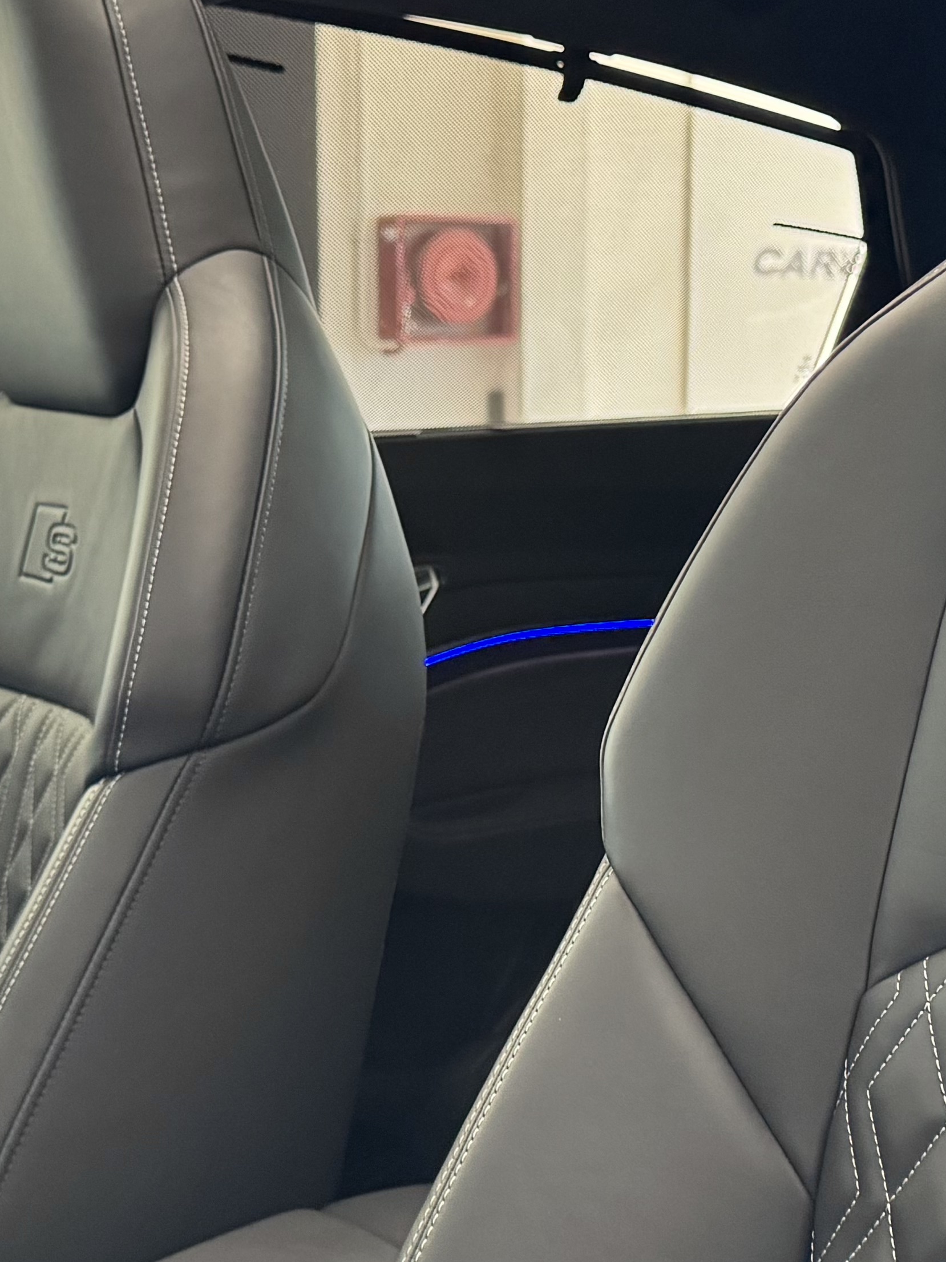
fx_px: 2259
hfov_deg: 23.6
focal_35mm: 62
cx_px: 603
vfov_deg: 31.2
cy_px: 618
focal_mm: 6.76
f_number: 1.78
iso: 800
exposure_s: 1/60
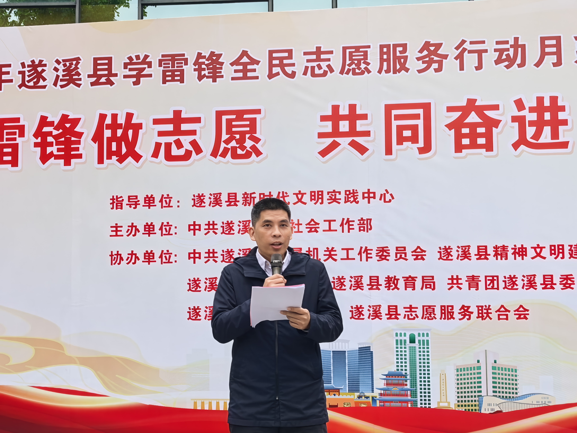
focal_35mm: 65
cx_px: 288
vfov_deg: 22.6
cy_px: 216
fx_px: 1083
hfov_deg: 29.8
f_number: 2
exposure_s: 1/180
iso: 50
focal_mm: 8.5
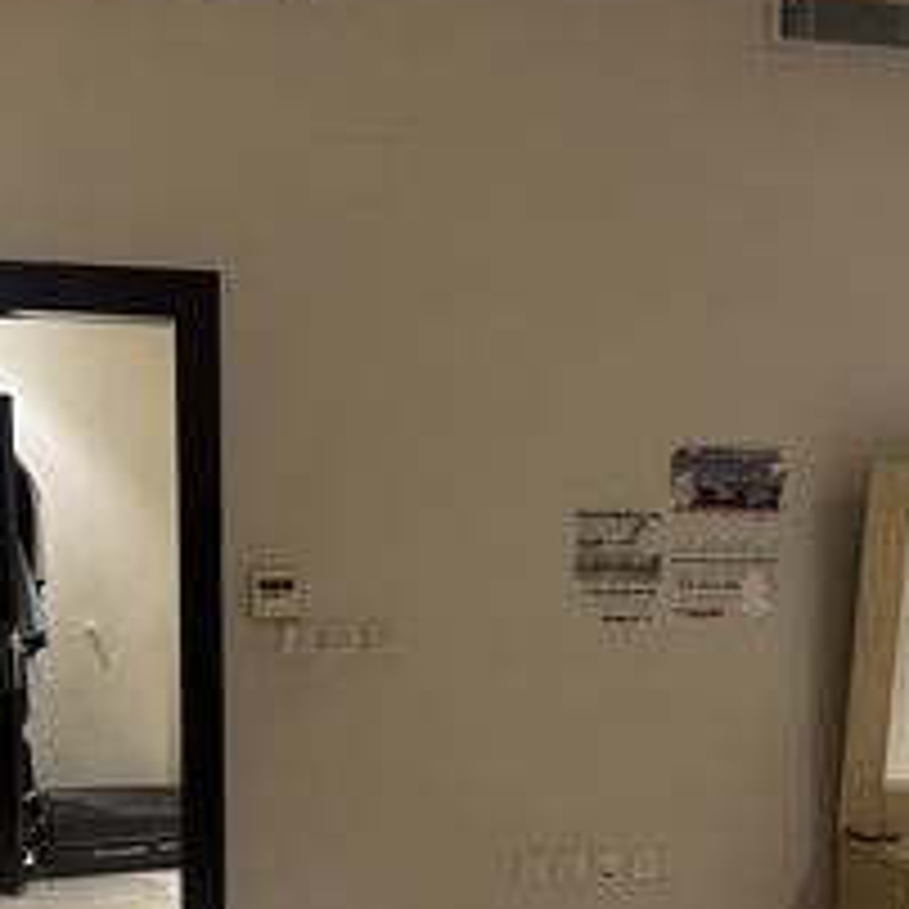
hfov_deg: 35.4
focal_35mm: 48
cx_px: 439
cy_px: 704
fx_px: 1426
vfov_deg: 34.5
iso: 400
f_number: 1.78
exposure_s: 1/60
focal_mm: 6.86
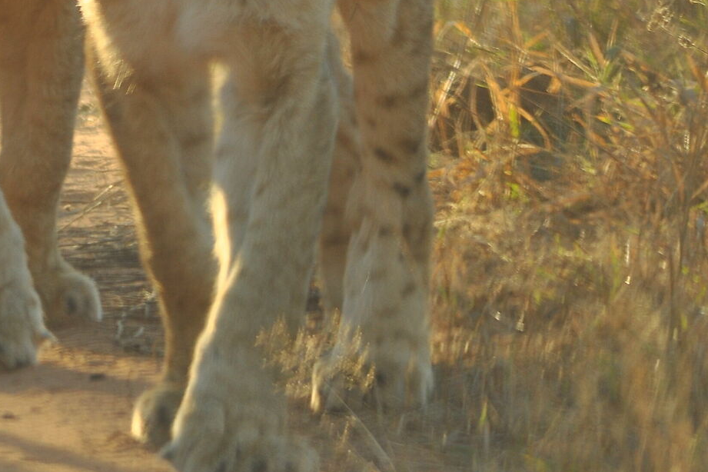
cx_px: -42
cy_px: -110
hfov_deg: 2.2
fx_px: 18426
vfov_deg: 1.5
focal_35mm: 937
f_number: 5.6
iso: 200
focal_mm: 240
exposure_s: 1/160
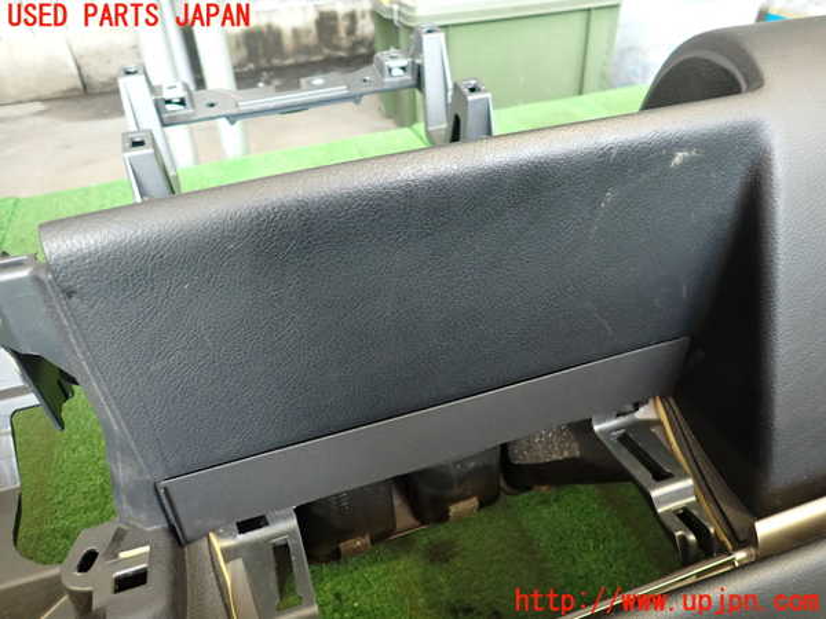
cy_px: 310
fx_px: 597
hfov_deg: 69.4
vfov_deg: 54.9
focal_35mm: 25
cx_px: 413
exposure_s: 1/30
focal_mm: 4.5
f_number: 2
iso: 200
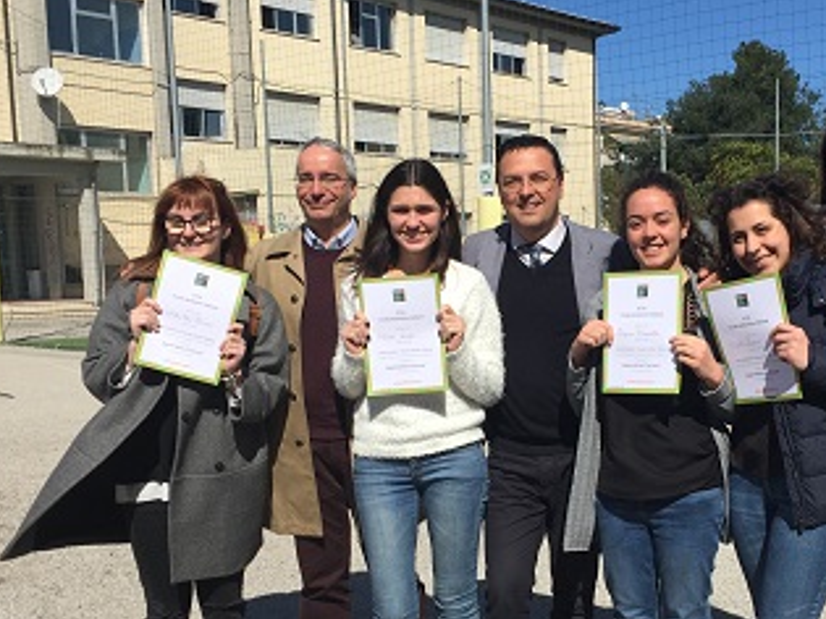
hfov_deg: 40.8
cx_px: 535
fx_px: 1097
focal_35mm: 46
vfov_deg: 31.4
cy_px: 382
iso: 32
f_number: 2.2
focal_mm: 4.15
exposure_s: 1/2825
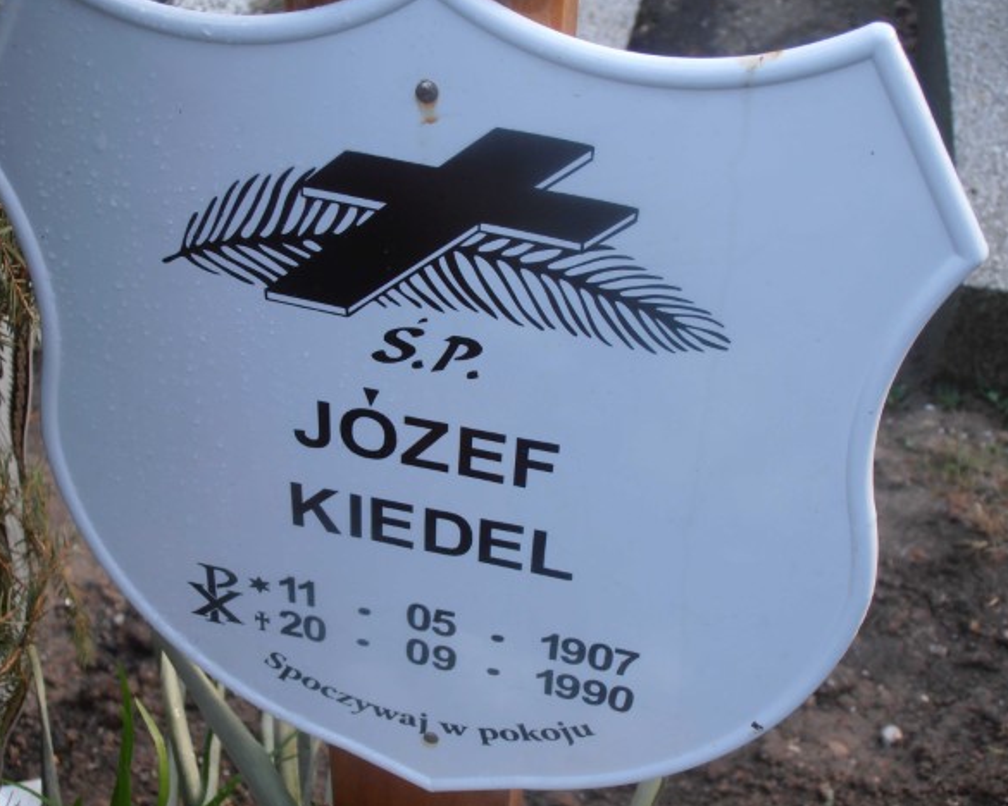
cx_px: 462
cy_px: 403
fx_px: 1402
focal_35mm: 47
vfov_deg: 32.1
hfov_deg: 39.5
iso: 80
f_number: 4.2
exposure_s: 1/60
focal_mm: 7.87
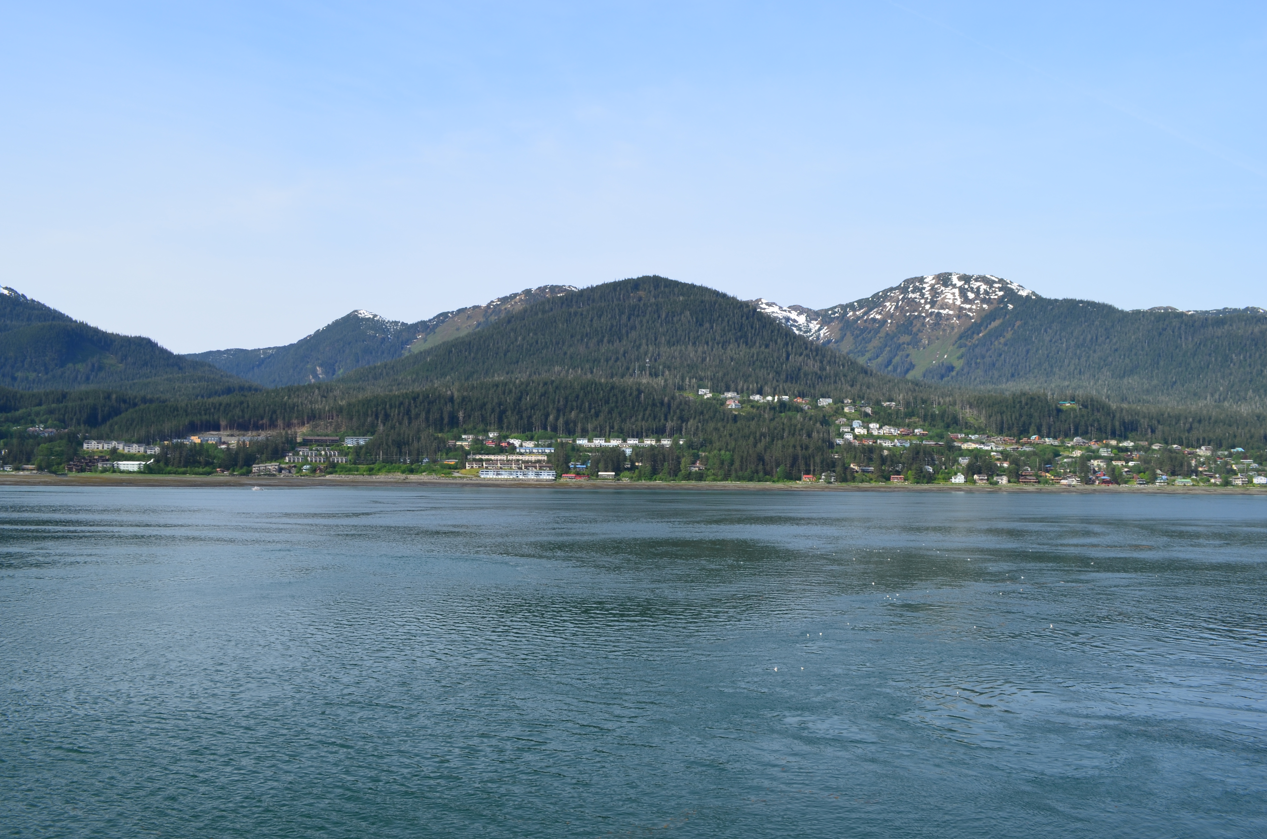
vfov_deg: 47.7
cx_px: 634
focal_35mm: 27
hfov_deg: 67.5
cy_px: 420
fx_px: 948
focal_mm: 18
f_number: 11
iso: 110
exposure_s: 1/125
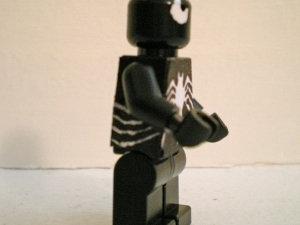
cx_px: 148
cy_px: 85
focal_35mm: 55
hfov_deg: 34.9
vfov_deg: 26.5
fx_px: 477
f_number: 3.1
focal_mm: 6.3
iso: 267
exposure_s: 1/8
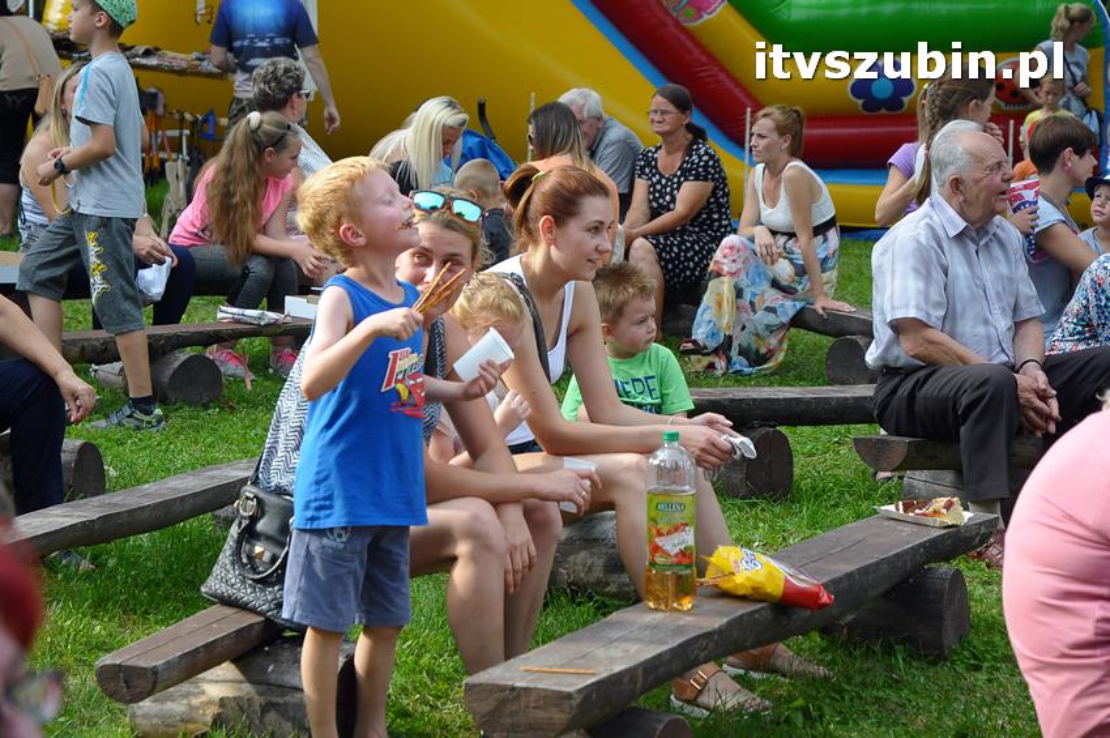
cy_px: 369
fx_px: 3234
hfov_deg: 19.5
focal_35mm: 105
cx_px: 555
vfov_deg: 13.0
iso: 640
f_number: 6.3
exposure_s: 1/640
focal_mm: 70
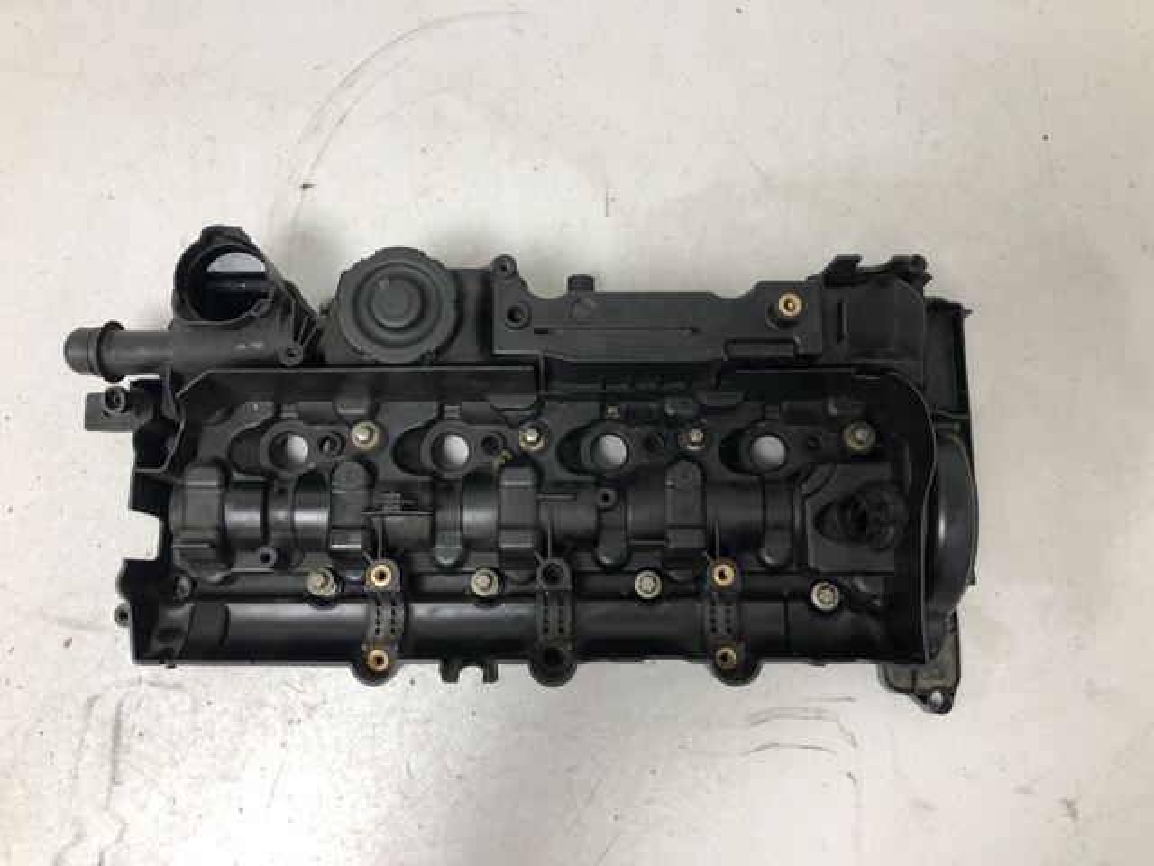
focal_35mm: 28
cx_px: 577
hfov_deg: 63.4
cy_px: 433
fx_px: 933
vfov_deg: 49.7
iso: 40
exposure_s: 1/20
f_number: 1.8
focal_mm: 4
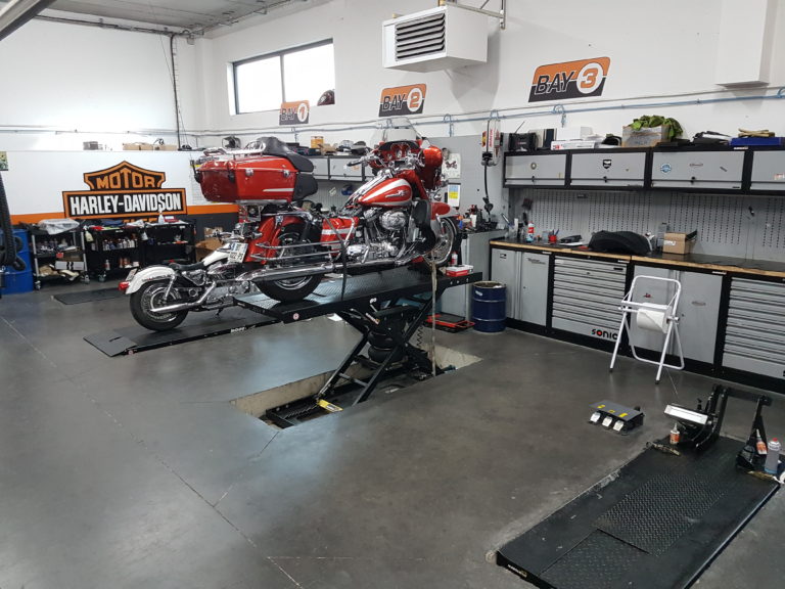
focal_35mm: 26
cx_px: 392
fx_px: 590
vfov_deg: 53.1
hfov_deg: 67.3
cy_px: 294
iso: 200
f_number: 1.7
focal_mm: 4.2
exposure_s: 1/50
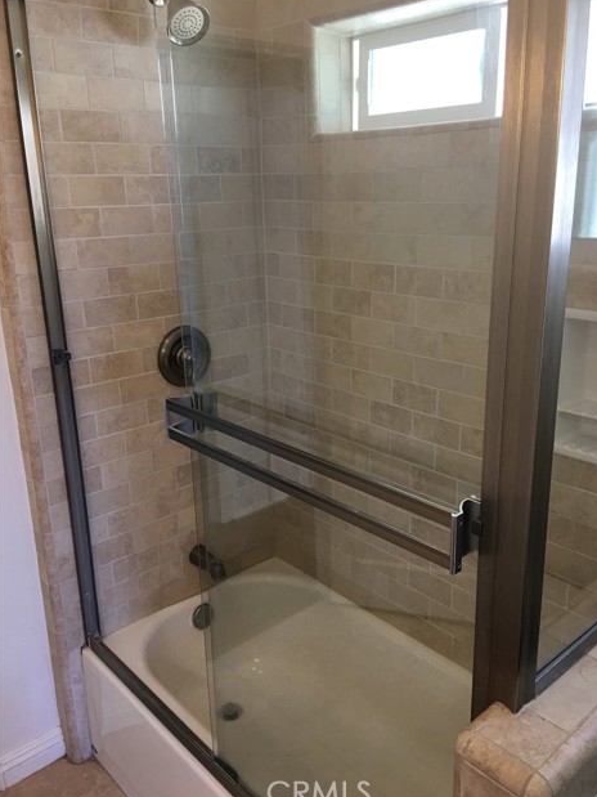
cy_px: 399
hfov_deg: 46.8
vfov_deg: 60.0
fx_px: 690
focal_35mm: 30
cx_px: 304
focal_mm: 4.15
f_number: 2.2
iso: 40
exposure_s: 1/30
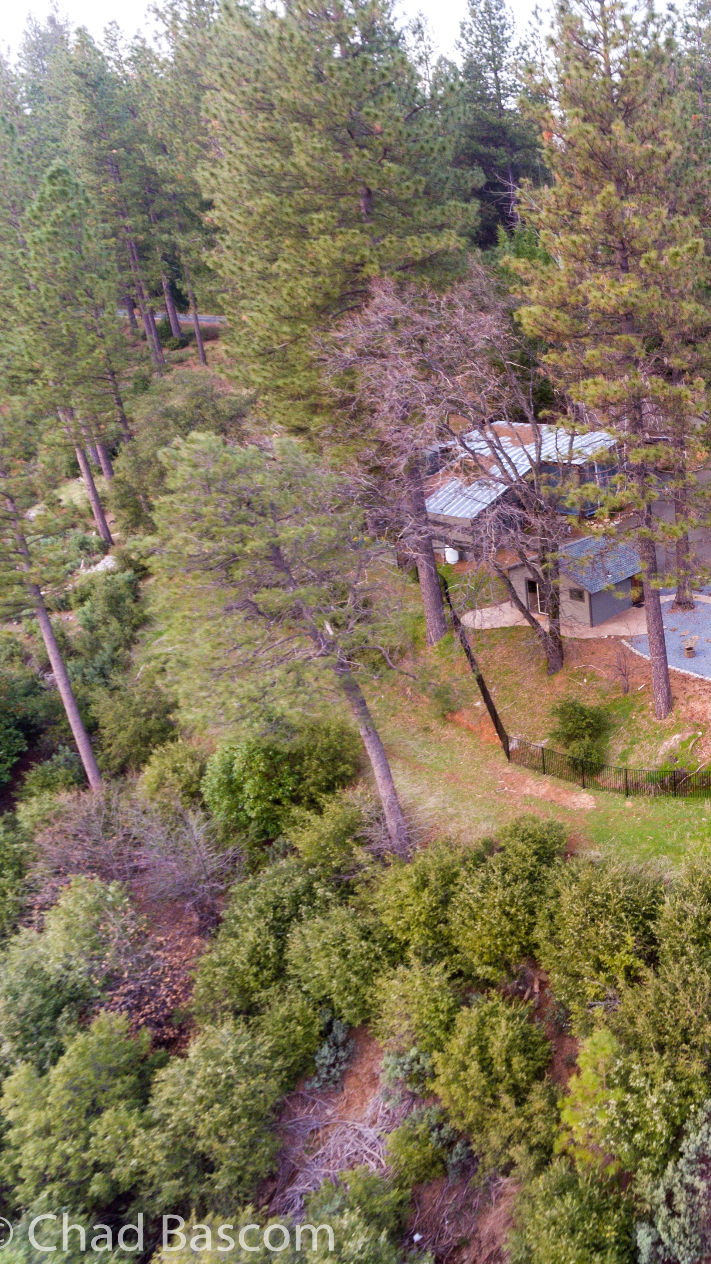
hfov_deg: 32.4
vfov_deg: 64.3
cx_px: 849
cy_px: 614
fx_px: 1005
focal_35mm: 30
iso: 103
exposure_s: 1/25
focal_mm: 3.61
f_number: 2.8
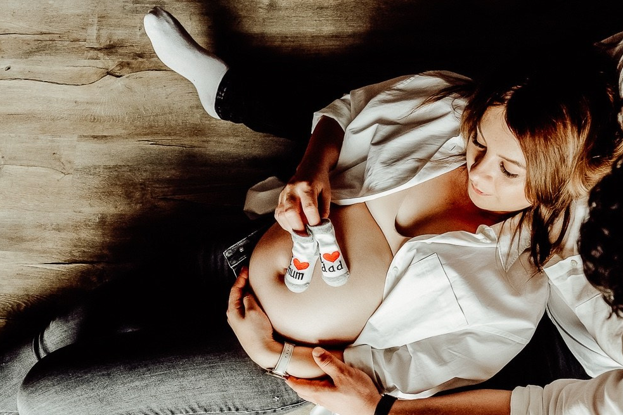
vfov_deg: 49.6
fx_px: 433
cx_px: 394
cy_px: 301
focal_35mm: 25
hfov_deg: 70.2
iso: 500
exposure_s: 1/250
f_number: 2.8
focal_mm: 12
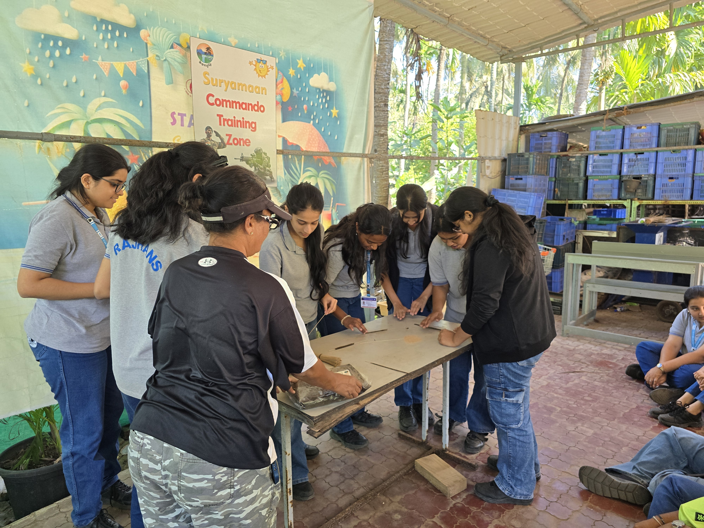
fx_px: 468
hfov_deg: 73.9
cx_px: 352
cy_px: 264
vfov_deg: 58.9
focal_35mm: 23
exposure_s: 1/180
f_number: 1.7
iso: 200
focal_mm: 6.3
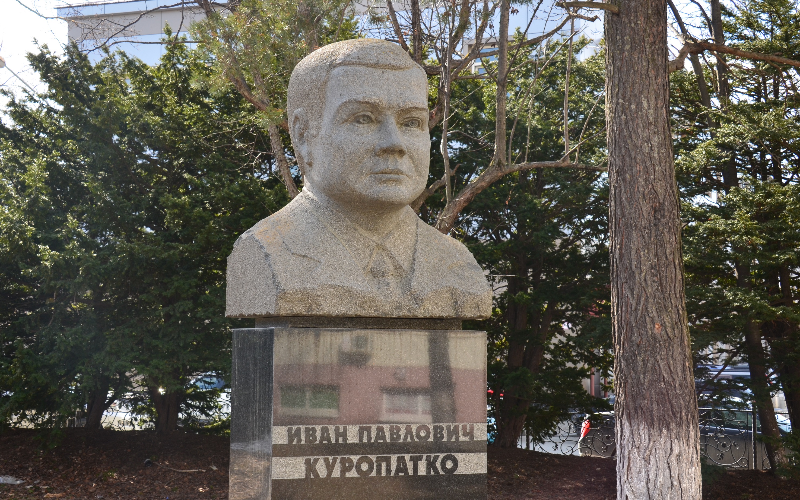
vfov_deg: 22.0
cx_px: 393
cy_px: 241
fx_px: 1286
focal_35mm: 59
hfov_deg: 34.5
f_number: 10
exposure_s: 1/80
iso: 200
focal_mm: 38
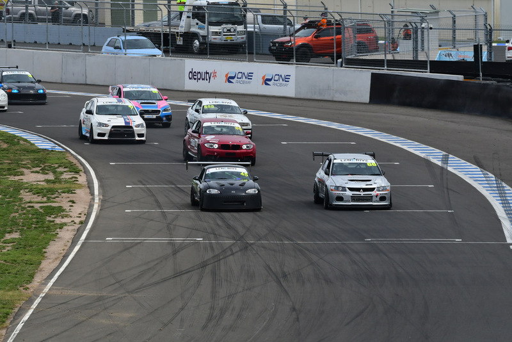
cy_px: 171
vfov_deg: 3.3
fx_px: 5975
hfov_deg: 4.9
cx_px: 256
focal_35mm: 420
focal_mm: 280
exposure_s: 1/640
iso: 400
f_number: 11
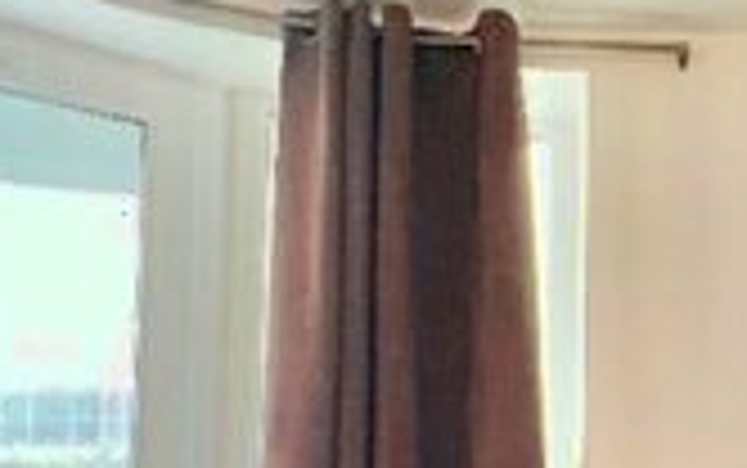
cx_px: 868
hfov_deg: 30.4
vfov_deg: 21.1
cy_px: 538
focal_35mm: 58
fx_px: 1182
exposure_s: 1/100
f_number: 1.8
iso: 200
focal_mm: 1.57
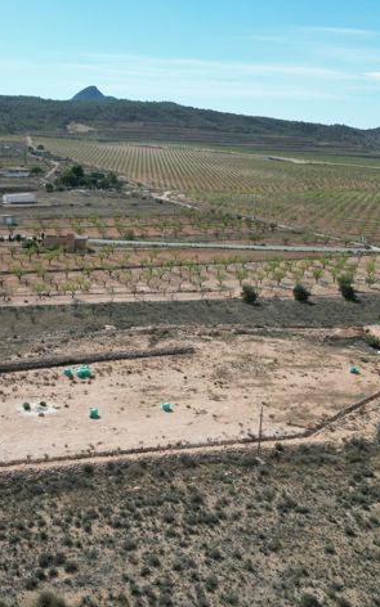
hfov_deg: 33.5
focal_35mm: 38
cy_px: 311
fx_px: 630
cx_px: 160
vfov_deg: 51.5
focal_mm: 6.72
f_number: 1.7
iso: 140
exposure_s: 1/3200
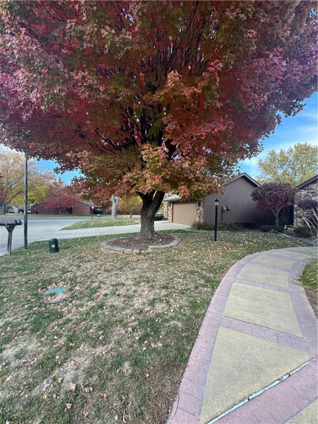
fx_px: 171
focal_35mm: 14
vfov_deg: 102.1
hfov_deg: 85.7
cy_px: 212
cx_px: 159
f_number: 2.2
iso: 40
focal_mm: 2.22
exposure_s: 1/157
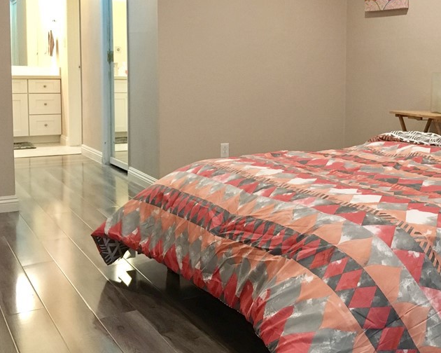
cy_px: 118
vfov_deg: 32.5
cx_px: 341
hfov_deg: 39.1
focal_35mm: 46
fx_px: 600
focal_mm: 4.15
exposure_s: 1/30
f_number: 2.2
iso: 160
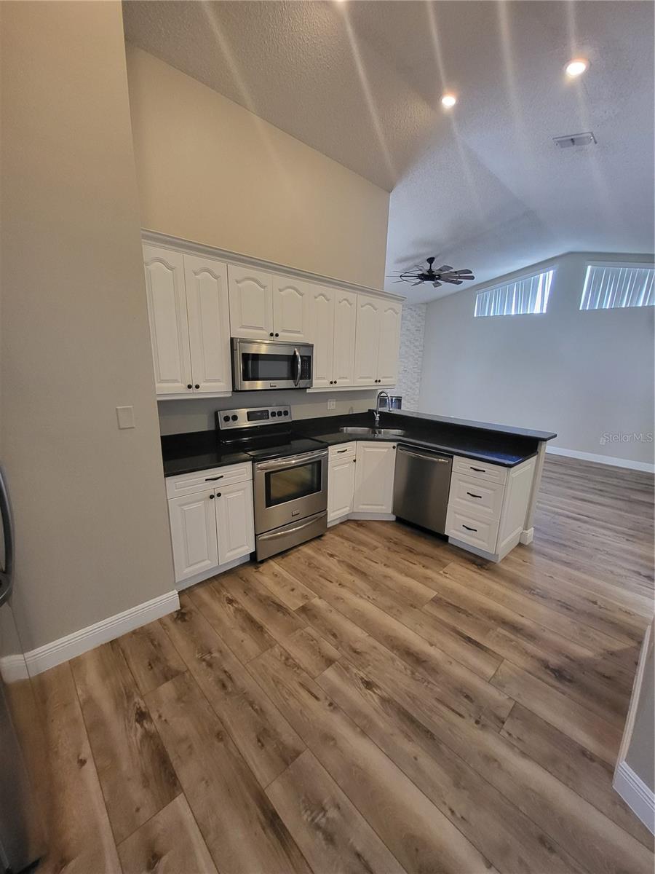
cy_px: 437
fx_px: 328
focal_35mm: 13
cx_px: 328
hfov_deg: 89.9
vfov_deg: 106.2
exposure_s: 1/30
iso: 400
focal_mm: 1.74
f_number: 2.2
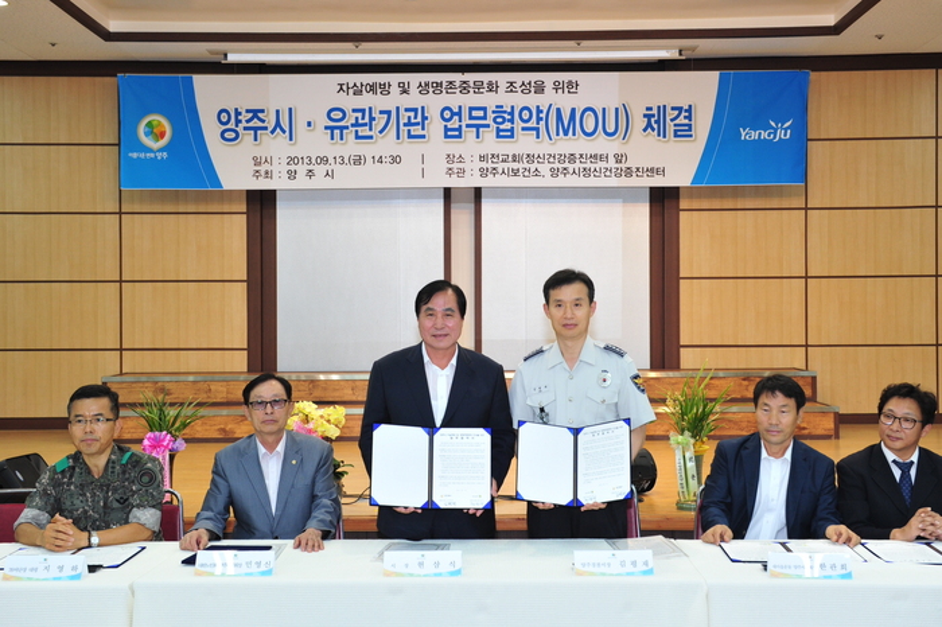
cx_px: 471
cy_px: 314
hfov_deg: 43.6
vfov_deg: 29.8
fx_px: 1177
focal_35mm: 45
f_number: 5.6
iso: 1600
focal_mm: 45
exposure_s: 1/125
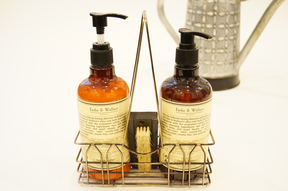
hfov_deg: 49.6
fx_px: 312
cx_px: 144
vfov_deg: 34.1
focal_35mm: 39
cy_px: 96
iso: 3200
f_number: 4
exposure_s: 1/60
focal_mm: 26
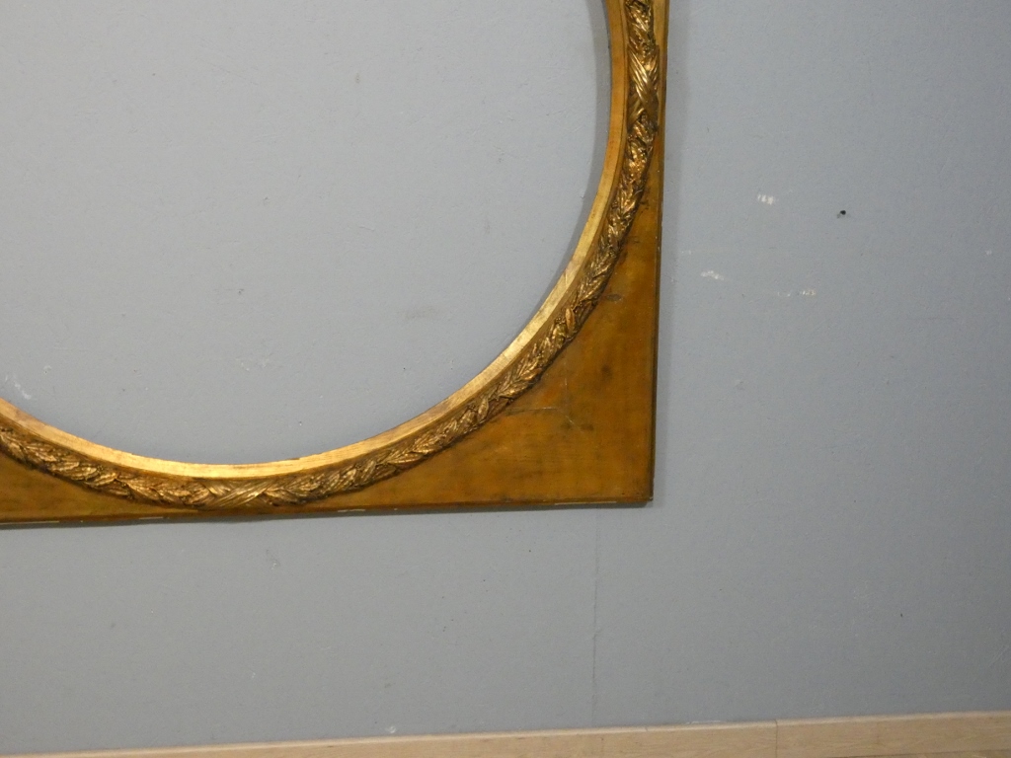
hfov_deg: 33.2
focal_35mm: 58
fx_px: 1694
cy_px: 379
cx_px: 506
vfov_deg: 25.2
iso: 1250
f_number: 4.1
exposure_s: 1/125
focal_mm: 10.4
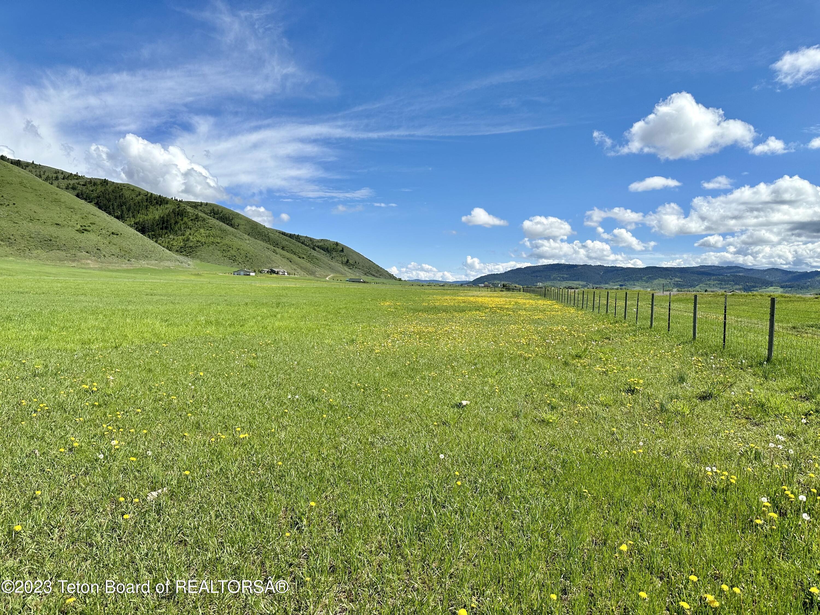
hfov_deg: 71.6
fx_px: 569
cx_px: 410
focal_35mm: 24
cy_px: 308
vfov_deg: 56.8
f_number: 1.78
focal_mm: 6.86
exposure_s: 1/6211
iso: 80
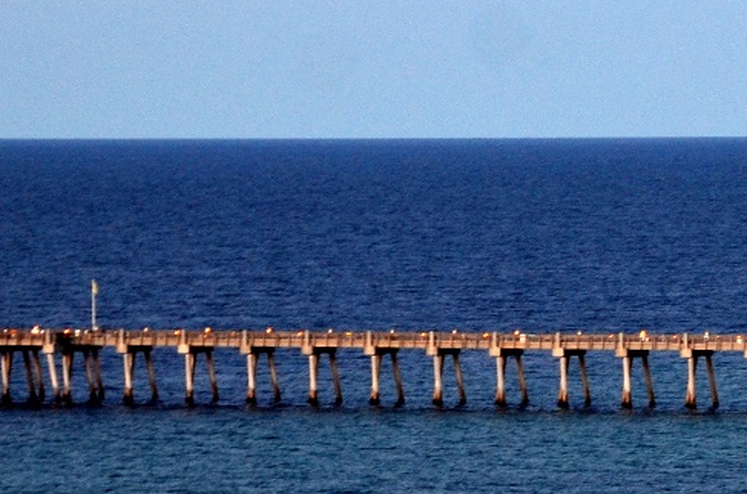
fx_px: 7140
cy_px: 375
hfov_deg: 6.0
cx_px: 810
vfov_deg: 4.0
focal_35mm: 345
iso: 400
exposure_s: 1/13
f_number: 4.8
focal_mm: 70
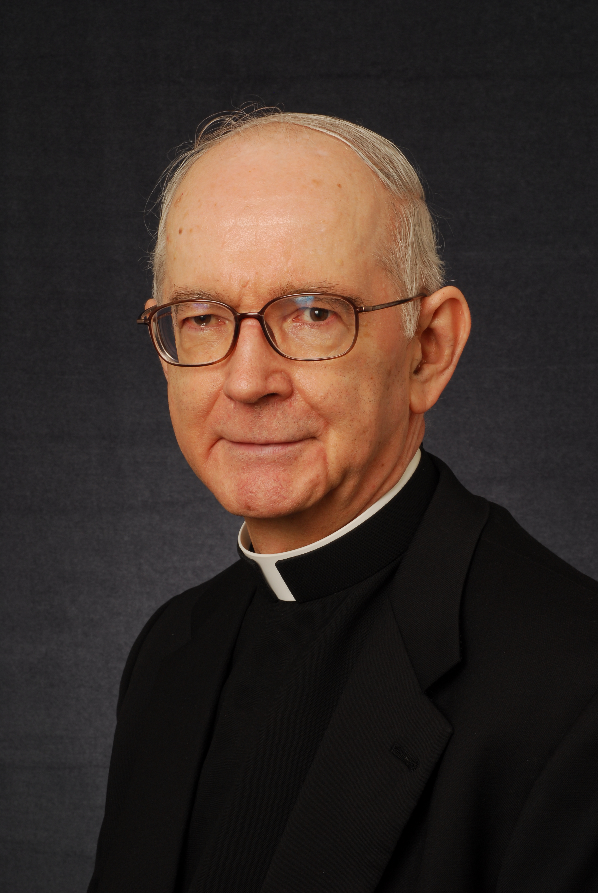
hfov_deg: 15.2
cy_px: 446
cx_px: 299
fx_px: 2236
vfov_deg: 22.6
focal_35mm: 90
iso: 200
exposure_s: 1/125
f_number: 16
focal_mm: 60
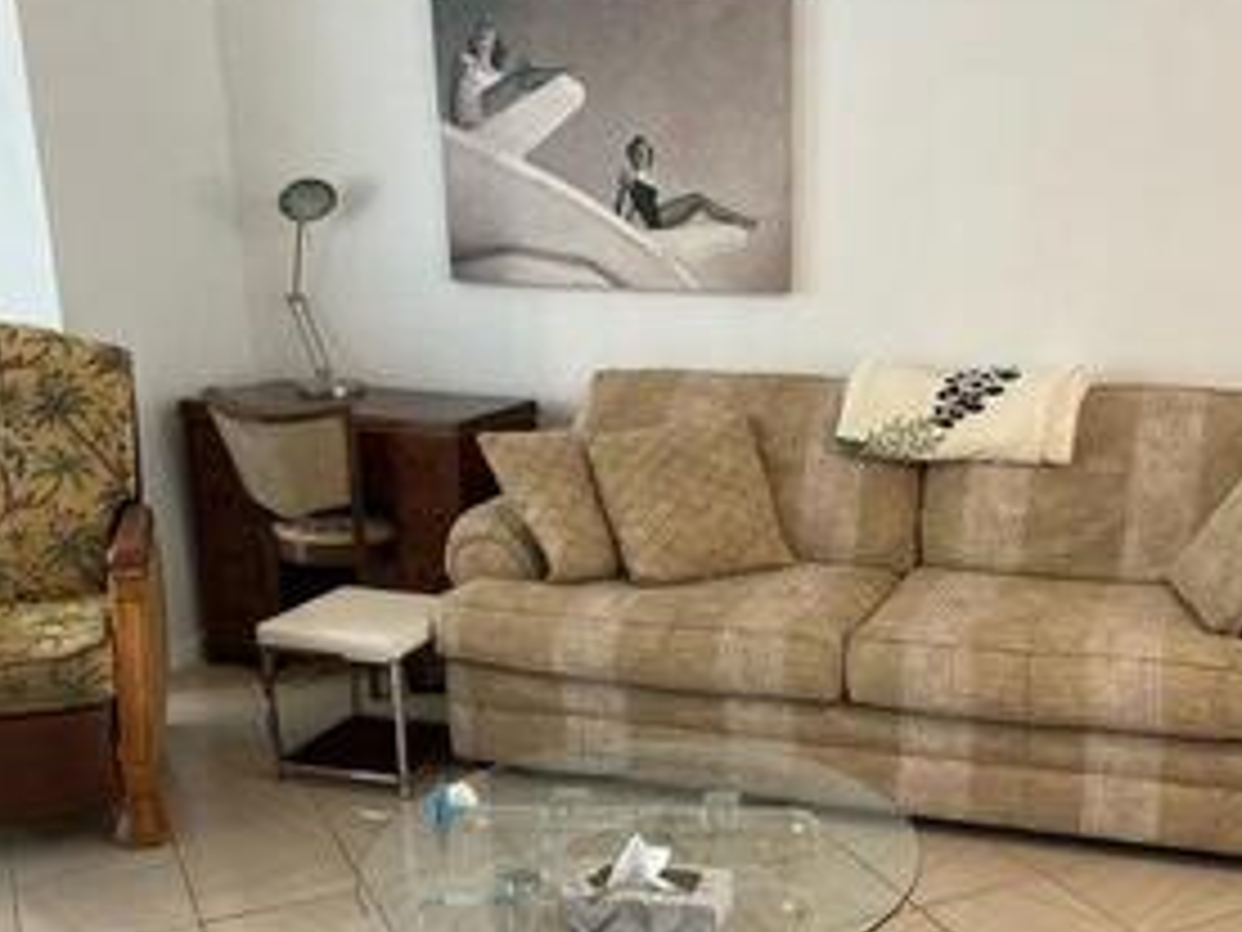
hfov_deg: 44.2
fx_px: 1507
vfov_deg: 33.9
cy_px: 644
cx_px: 819
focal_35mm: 42
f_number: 1.8
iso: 125
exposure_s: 1/60
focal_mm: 3
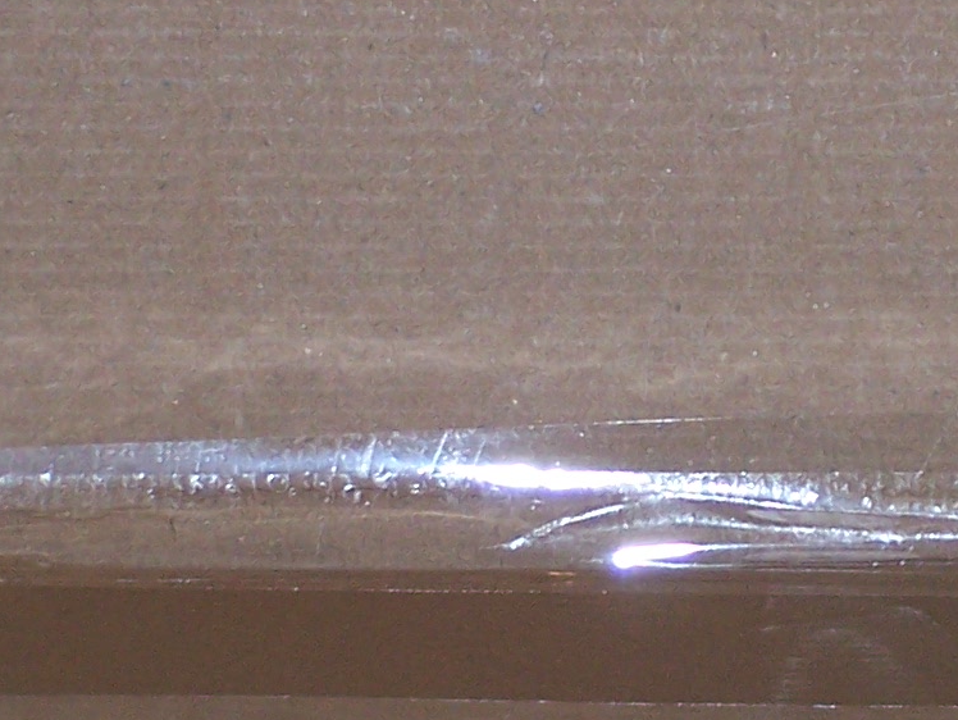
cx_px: 1524
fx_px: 12268
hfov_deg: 4.4
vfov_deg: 3.3
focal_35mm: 443
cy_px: -496
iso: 80
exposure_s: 1/100
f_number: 3.2
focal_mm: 19.4
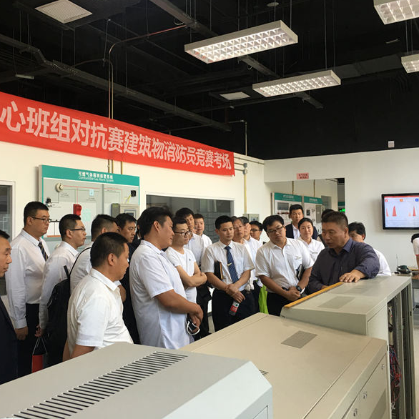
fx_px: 479
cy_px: 205
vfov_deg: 47.2
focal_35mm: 35
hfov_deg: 47.0
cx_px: 172
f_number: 2.2
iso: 32
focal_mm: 4.15
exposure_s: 1/33
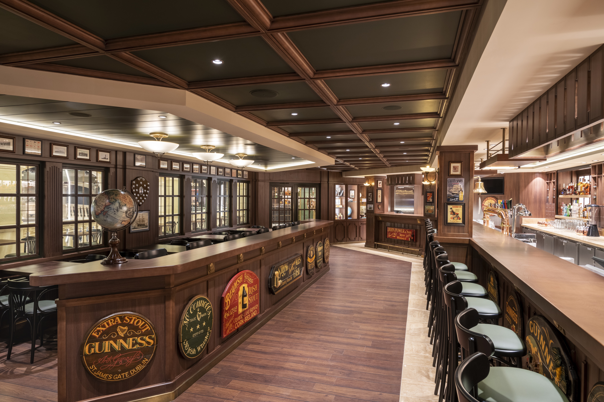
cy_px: 201
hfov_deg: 76.1
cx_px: 302
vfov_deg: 55.1
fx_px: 386
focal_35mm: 23
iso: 500
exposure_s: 1/2
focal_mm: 23
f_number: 11
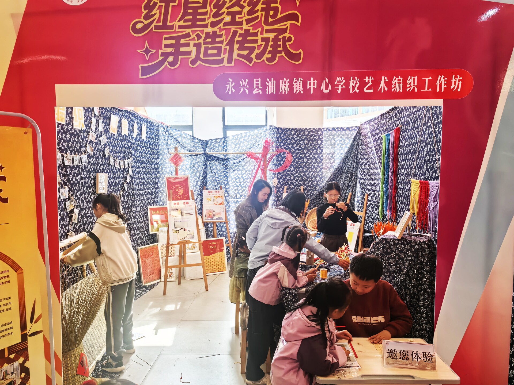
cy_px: 192
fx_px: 401
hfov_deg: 65.3
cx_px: 257
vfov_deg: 51.4
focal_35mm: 27
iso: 250
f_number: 4
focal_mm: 5.75
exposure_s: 1/333
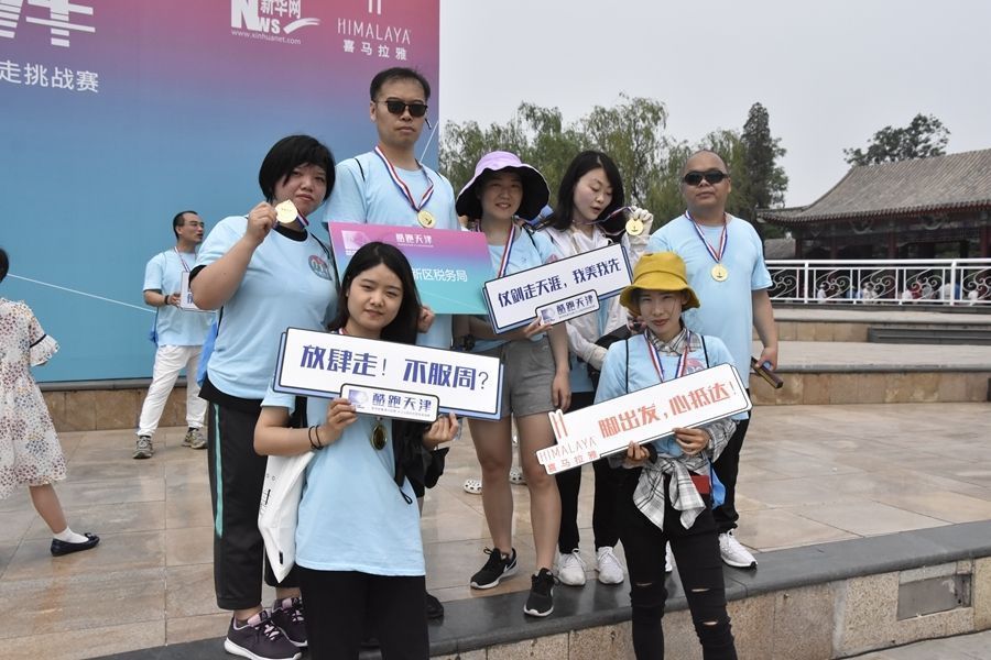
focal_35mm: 32
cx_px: 496
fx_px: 867
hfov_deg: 59.5
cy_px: 330
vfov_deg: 41.7
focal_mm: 21
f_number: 7.1
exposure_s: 1/8000
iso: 1600
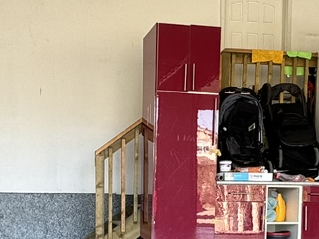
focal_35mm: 68
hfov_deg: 28.6
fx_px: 626
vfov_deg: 20.3
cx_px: 156
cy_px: 280
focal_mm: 2.22
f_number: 2.2
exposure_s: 1/99
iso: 50
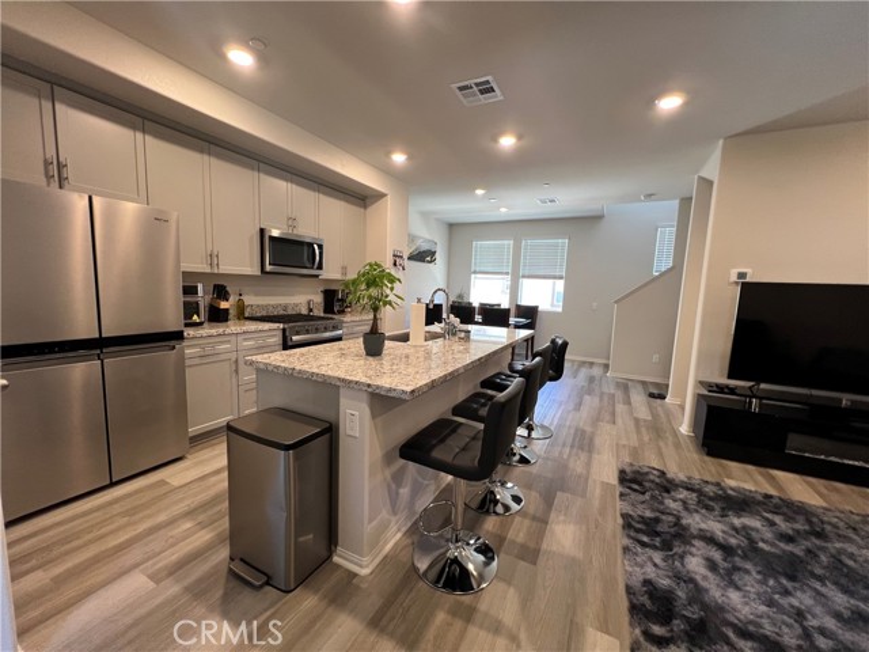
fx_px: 326
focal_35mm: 13
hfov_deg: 106.2
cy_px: 326
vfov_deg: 89.9
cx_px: 434
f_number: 1.8
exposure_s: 1/60
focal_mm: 1.57
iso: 200
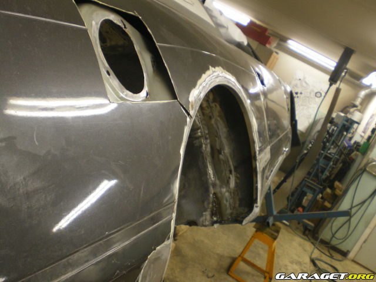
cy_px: 141
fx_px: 413
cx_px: 188
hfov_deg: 49.0
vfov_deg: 37.7
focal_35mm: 38
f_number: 3.1
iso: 200
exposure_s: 1/30
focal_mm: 6.3
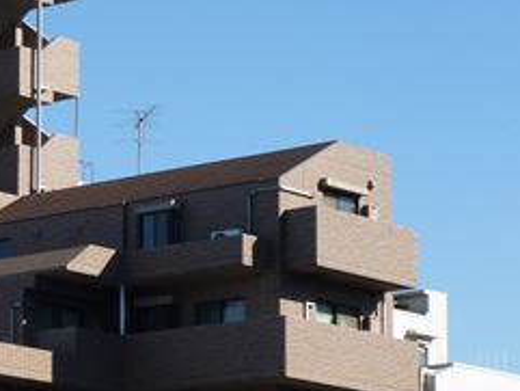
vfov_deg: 8.0
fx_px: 2795
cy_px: 395
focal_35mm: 186
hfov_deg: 10.4
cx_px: -121
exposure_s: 1/320
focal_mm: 12.5
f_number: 5
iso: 100
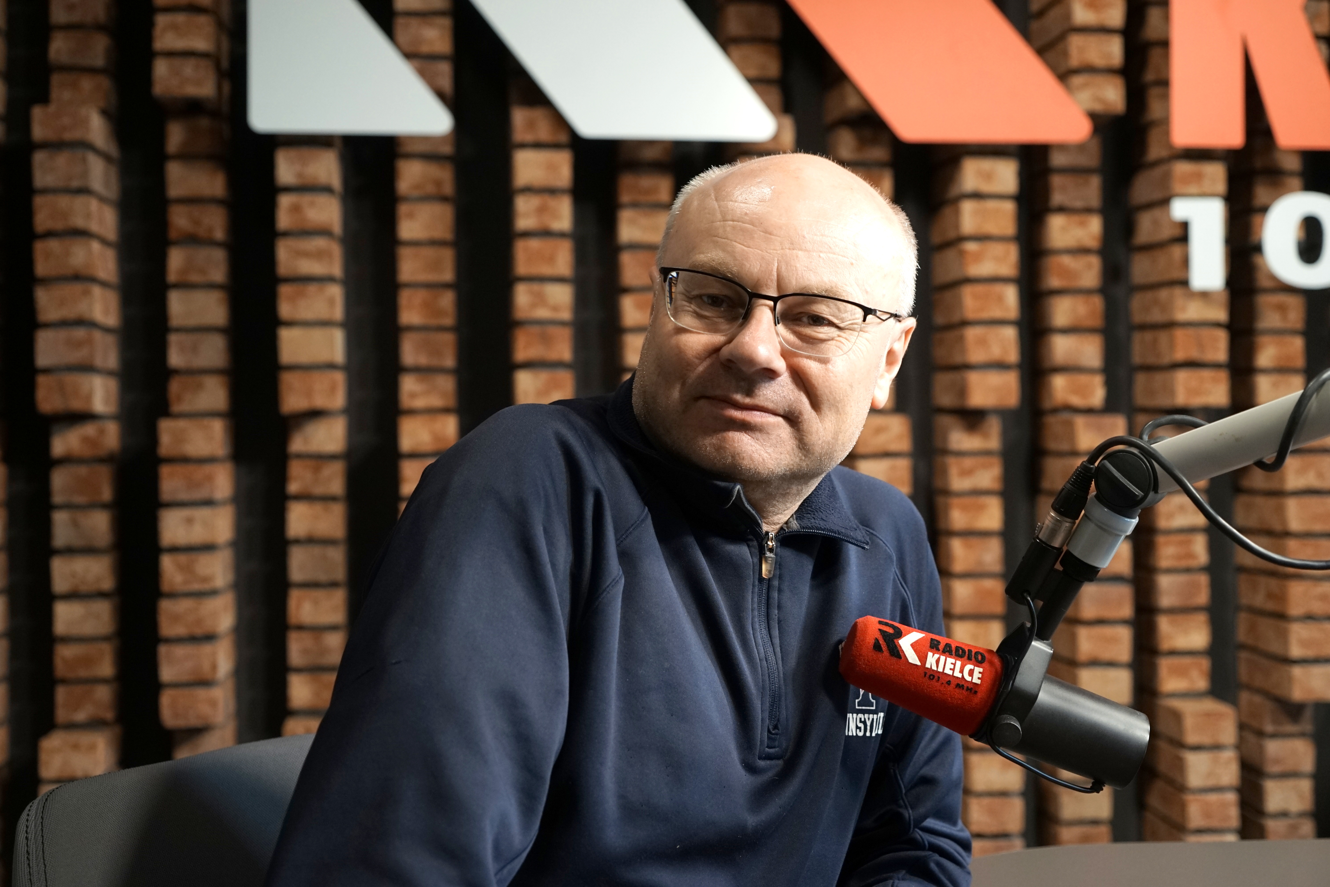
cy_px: 444
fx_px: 1588
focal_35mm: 43
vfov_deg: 31.2
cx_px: 665
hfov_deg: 45.4
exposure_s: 1/80
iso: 1250
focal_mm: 43
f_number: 4
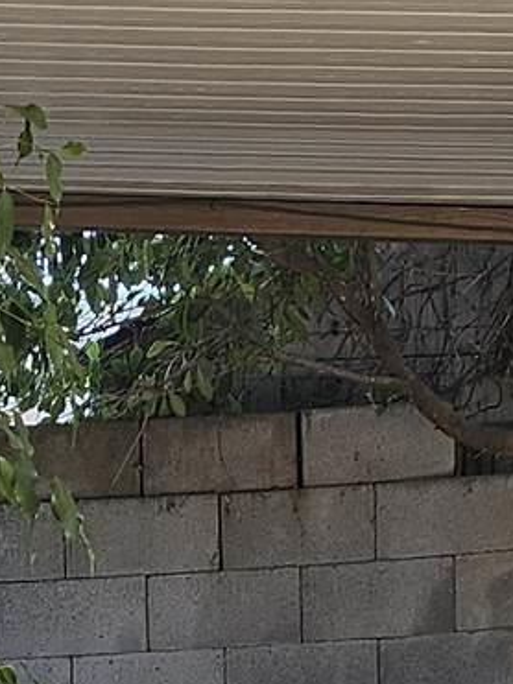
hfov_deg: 9.8
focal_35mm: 149
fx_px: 2946
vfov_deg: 11.9
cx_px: -127
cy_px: 1346
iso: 50
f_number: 1.8
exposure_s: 1/180
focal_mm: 5
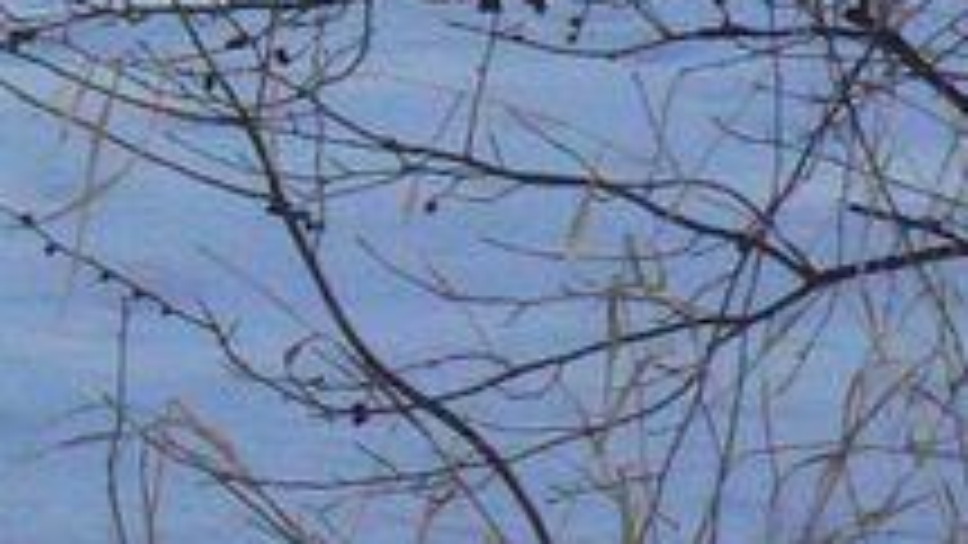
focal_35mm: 368
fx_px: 9447
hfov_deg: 5.7
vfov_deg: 3.3
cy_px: -710
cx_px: -1117
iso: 400
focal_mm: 11.8
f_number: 8
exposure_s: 1/1600
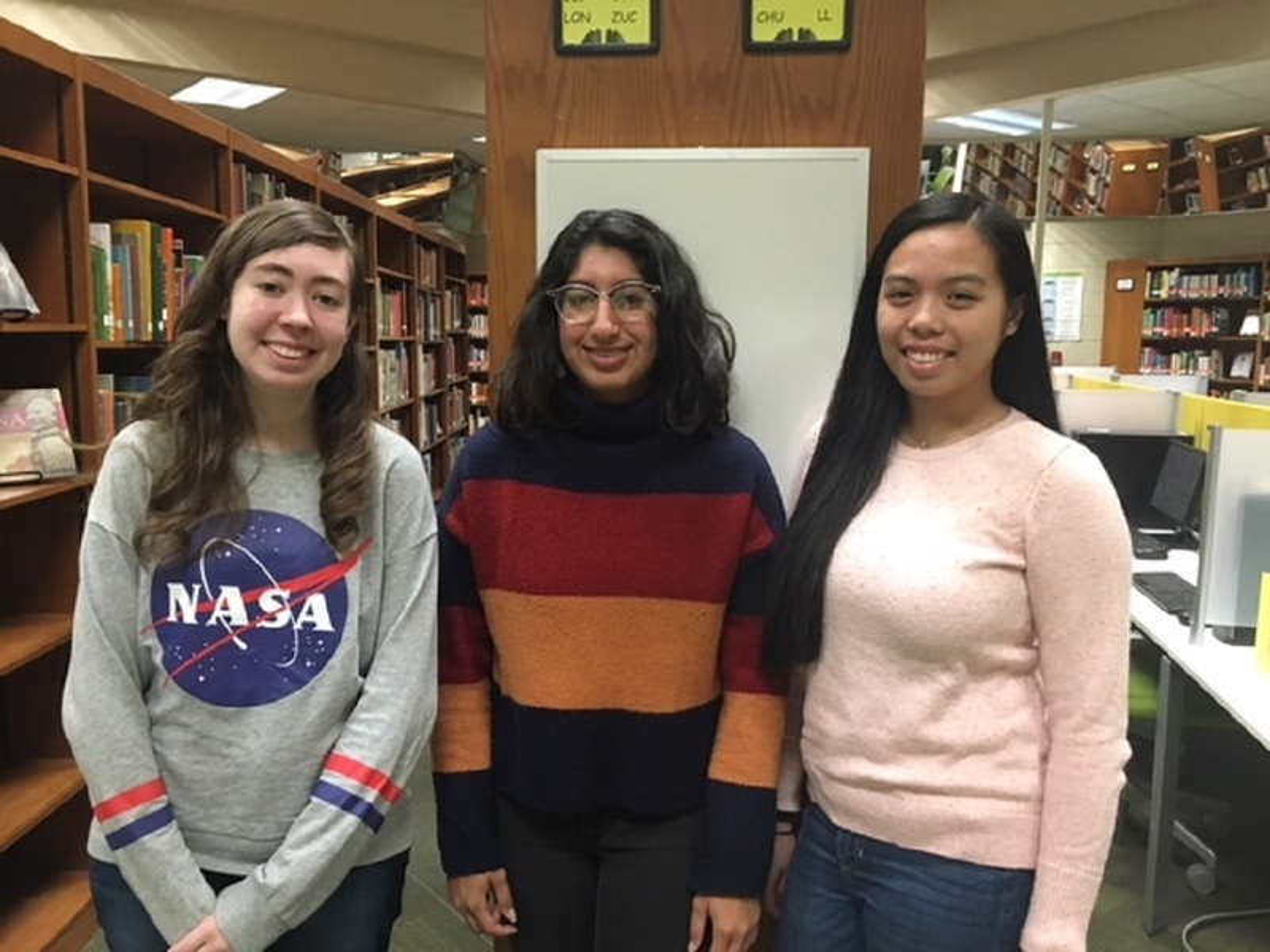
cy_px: 476
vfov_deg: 48.2
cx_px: 635
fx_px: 1064
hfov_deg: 61.7
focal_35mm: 29
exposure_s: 1/24
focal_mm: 4.15
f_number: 2.2
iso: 200
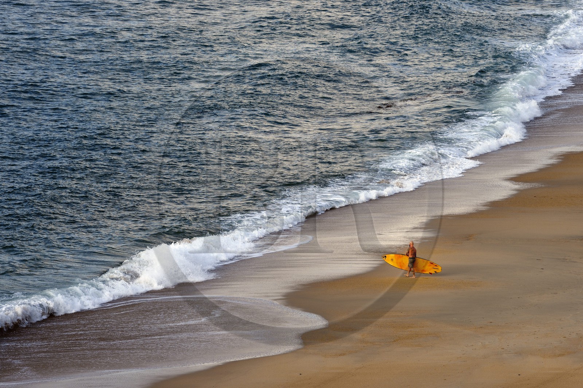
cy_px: 194
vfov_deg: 6.9
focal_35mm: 200
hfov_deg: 10.3
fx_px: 3238
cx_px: 292
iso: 200
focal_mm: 200
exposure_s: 1/250
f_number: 9
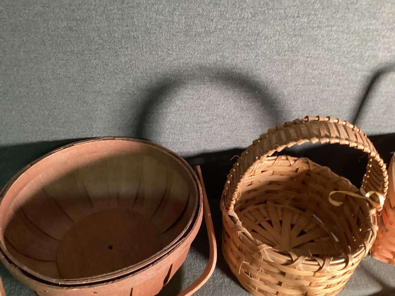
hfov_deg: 58.3
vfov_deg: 45.4
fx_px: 354
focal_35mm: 31
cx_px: 198
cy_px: 148
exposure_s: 1/30
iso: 800
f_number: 2.4
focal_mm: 3.3
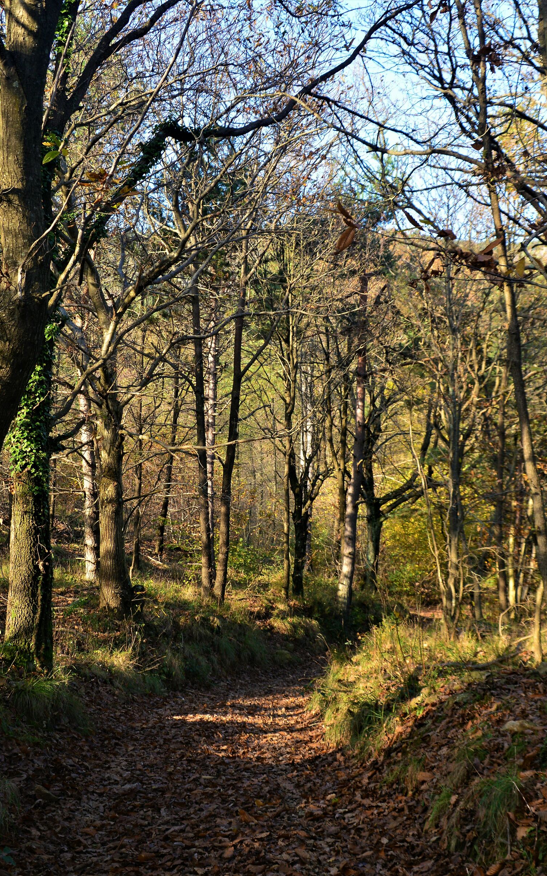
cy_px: 438
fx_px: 1240
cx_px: 267
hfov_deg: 24.9
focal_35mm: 52
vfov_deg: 38.9
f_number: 8
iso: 200
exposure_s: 1/60
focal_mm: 34
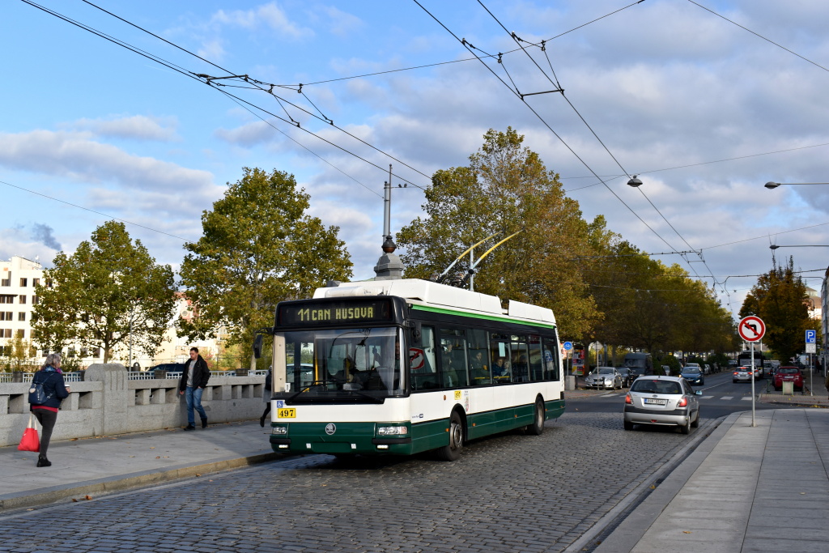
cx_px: 414
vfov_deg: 34.2
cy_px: 276
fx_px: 898
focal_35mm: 39
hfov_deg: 49.5
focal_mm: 26
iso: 200
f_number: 9
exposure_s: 1/320
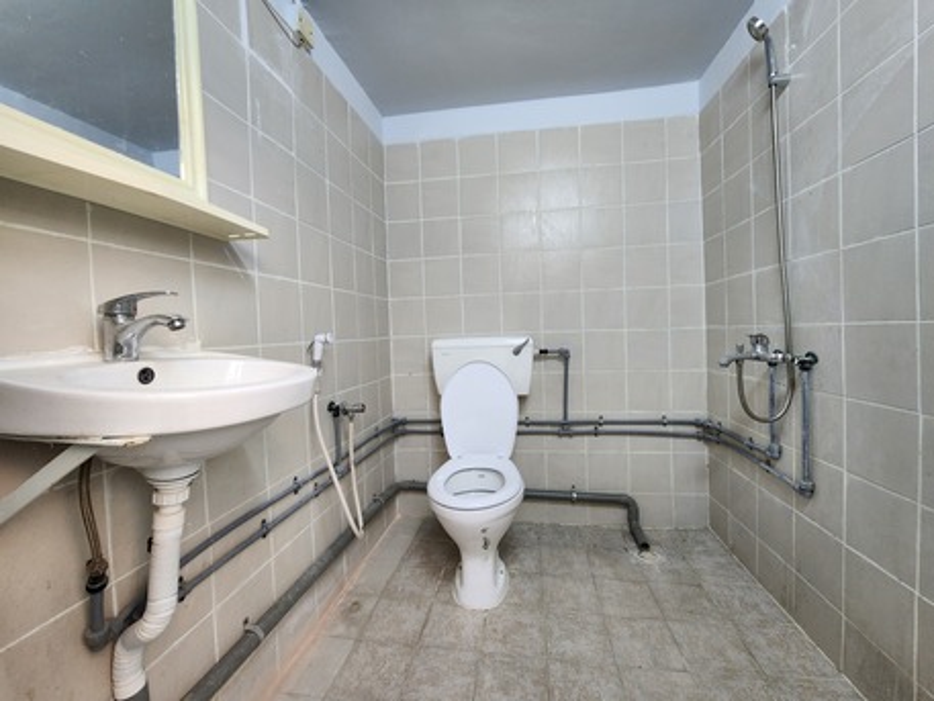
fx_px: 351
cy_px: 350
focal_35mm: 13
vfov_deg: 89.9
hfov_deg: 106.2
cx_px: 467
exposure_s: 1/50
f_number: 2.2
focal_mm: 2.2
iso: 160
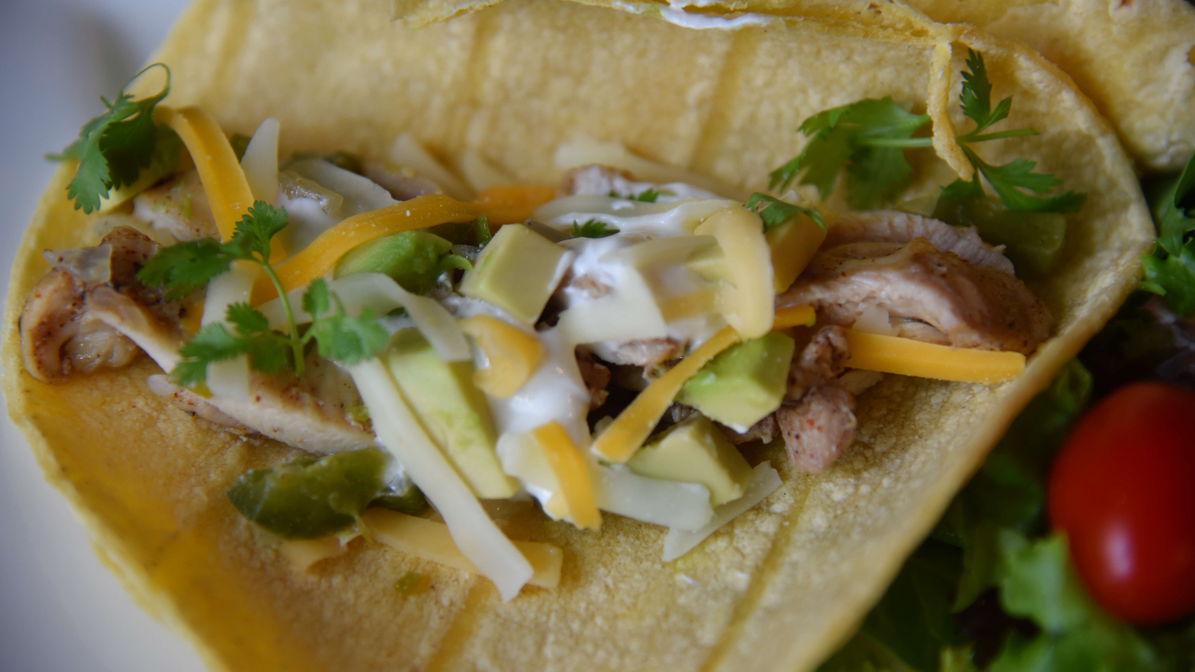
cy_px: 336
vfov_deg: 11.8
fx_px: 3264
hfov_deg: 20.7
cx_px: 597
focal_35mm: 103
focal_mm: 98
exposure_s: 1/60
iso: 720
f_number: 4
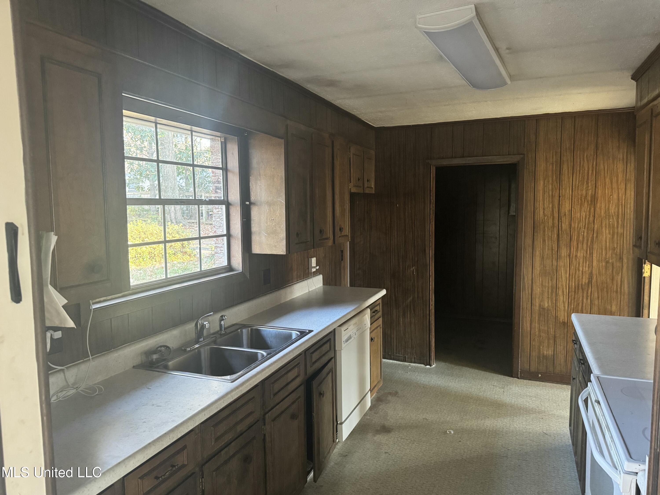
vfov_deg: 56.8
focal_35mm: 24
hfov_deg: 71.6
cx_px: 330
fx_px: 458
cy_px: 248
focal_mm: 6.76
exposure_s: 1/60
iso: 800
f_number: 1.78
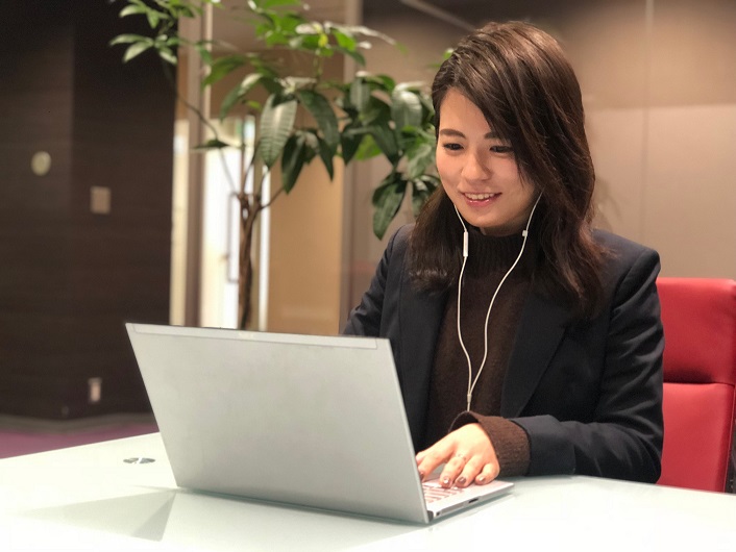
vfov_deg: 25.7
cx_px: 368
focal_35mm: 57
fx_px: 1212
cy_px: 276
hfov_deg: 33.8
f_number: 2.8
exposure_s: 1/33
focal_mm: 6.6
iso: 500
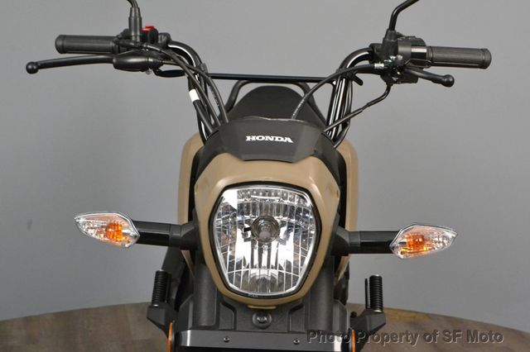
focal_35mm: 60
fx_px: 883
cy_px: 176
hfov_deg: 33.4
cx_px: 265
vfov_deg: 22.6
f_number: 11
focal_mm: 40
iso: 3200
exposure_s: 1/60
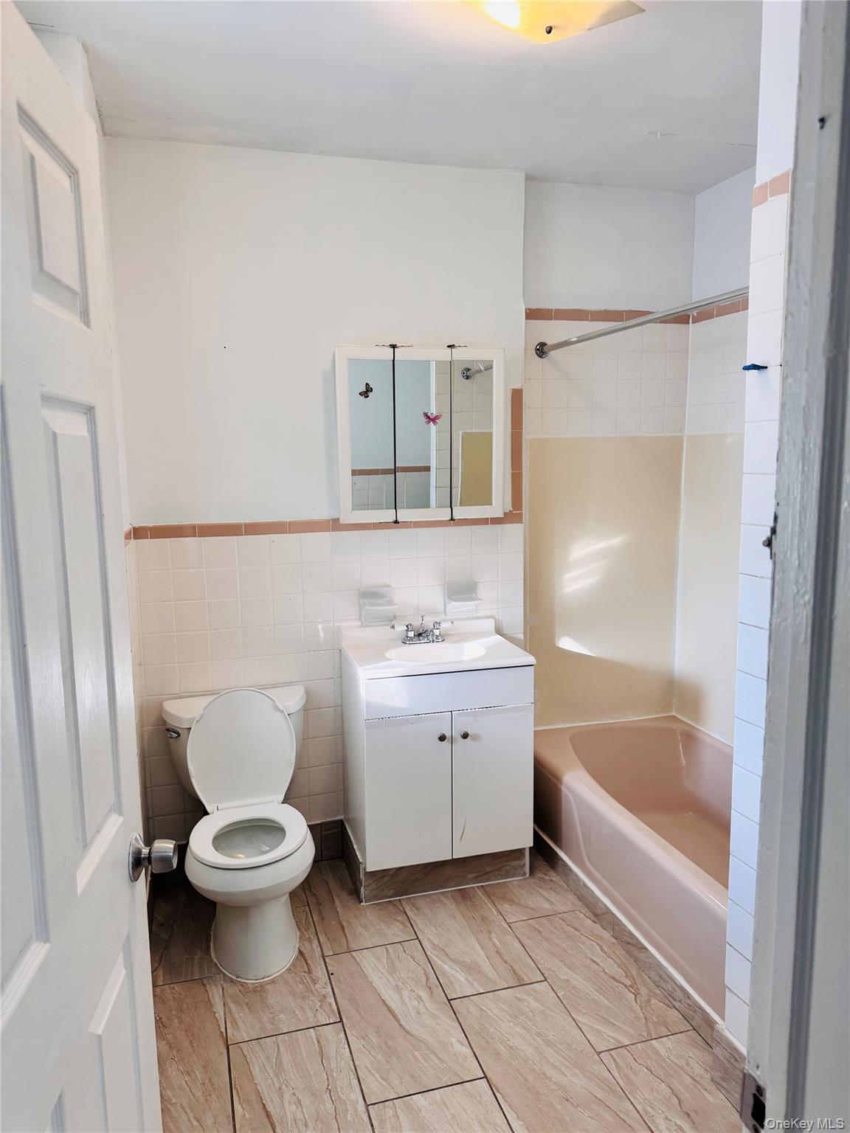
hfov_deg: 56.8
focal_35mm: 24
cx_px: 425
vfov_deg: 71.6
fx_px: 786
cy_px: 566
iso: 125
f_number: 1.78
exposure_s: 1/120
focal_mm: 6.76
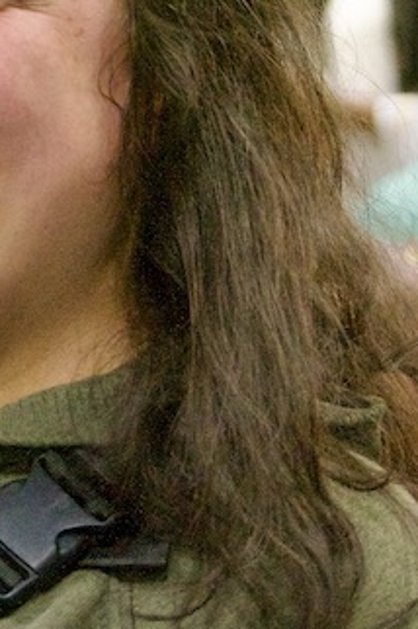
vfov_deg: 8.0
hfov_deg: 5.3
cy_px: 105
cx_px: -295
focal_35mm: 257
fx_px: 4478
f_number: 4.5
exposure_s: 1/200
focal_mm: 55
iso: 3200
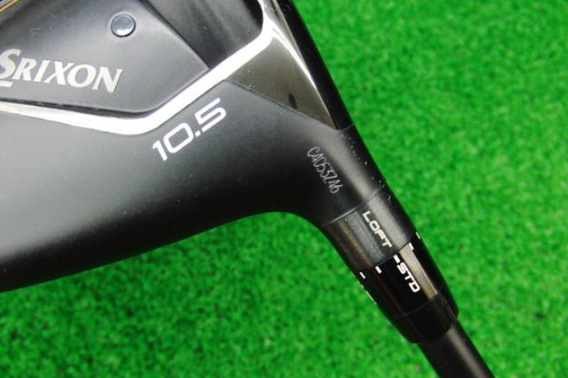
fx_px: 615
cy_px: 163
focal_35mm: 39
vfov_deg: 34.1
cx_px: 284
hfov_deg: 49.6
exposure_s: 1/20
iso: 400
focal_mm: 6.42
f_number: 3.6
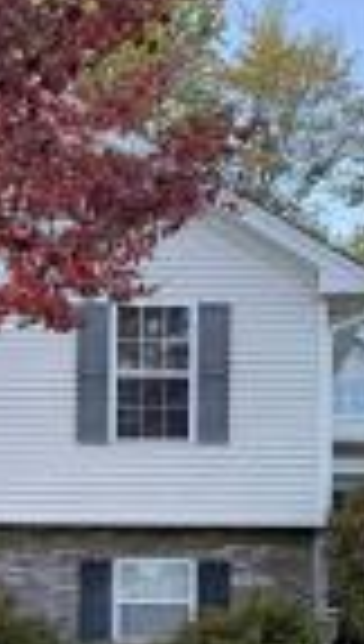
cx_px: 189
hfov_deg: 16.6
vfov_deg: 28.1
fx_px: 1246
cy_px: 540
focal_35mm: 73
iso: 100
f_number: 1.78
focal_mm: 6.76
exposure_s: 1/955
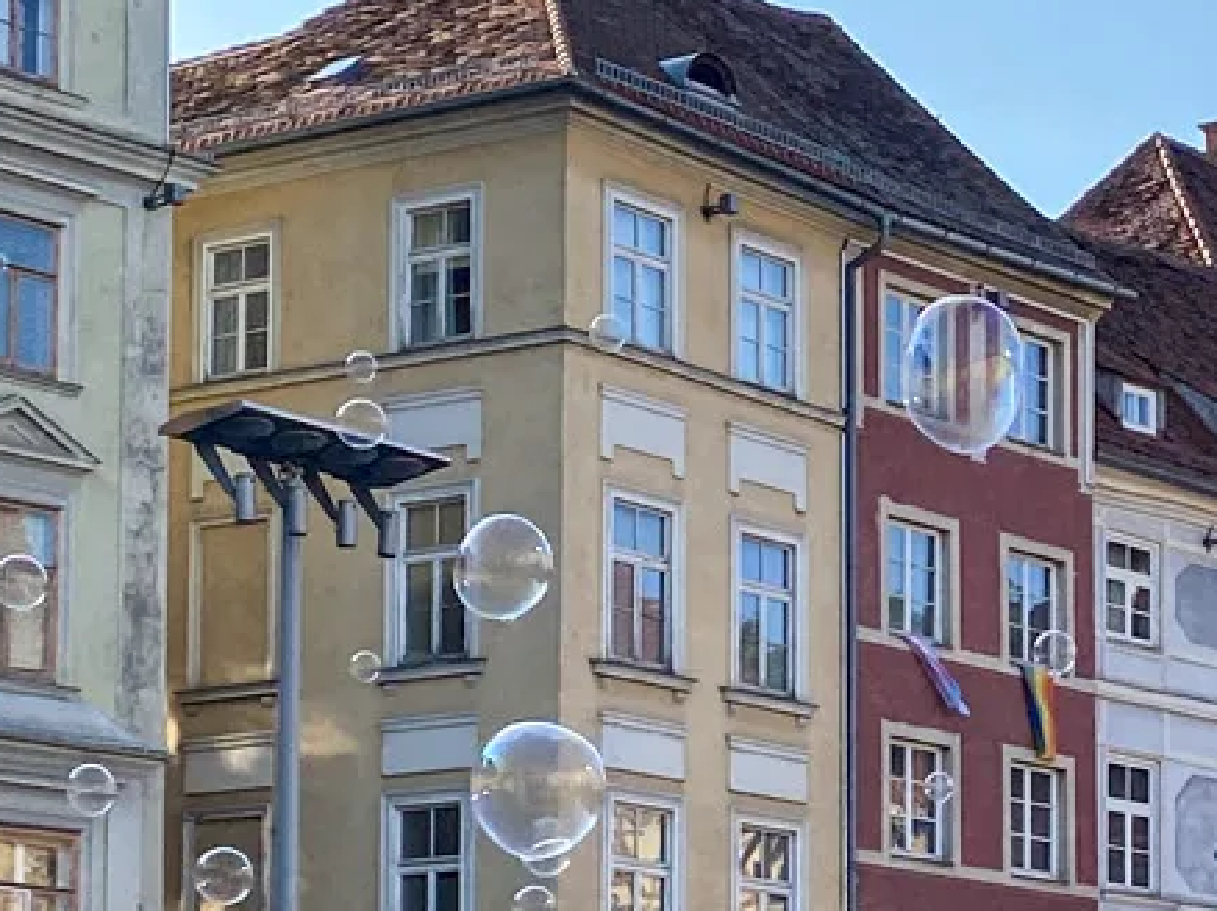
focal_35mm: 114
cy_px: 1022
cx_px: 1159
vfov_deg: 12.7
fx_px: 4006
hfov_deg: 17.0
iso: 32
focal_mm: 4.25
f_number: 1.8
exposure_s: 1/1600
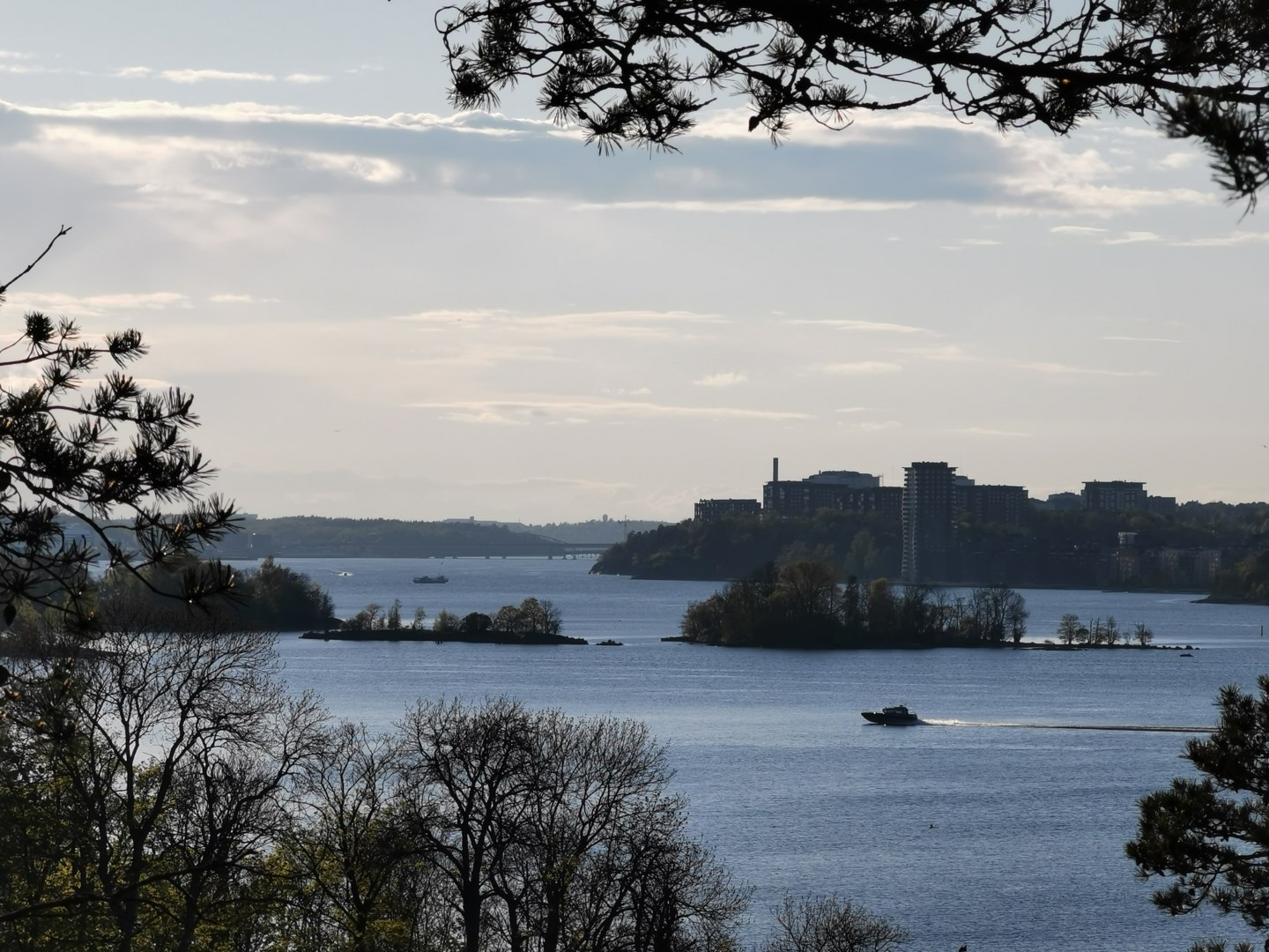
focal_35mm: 149
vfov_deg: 10.0
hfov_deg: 13.3
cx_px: 634
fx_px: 5462
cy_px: 476
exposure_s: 1/1159
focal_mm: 14.46
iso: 50
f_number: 3.4
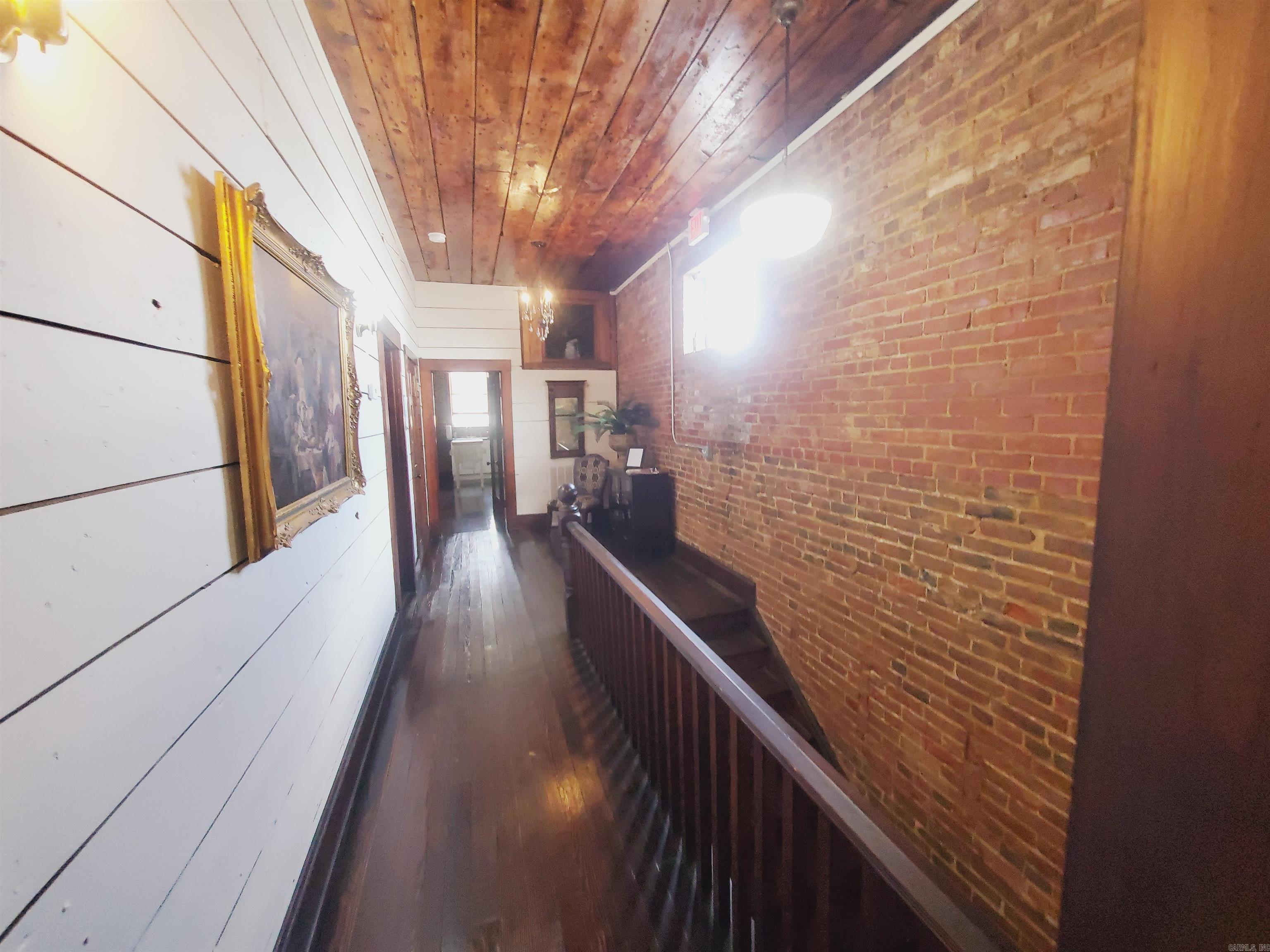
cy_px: 476
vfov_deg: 89.9
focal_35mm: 13
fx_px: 477
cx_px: 635
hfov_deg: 106.2
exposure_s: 1/40
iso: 400
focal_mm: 1.8
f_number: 2.2
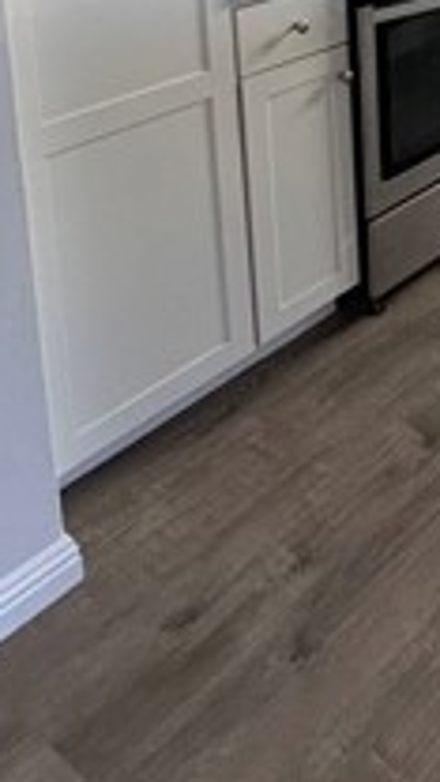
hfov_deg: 21.6
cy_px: -79
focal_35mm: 47
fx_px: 975
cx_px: 643
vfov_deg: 36.8
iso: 250
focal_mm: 2.22
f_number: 2.2
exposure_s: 1/120
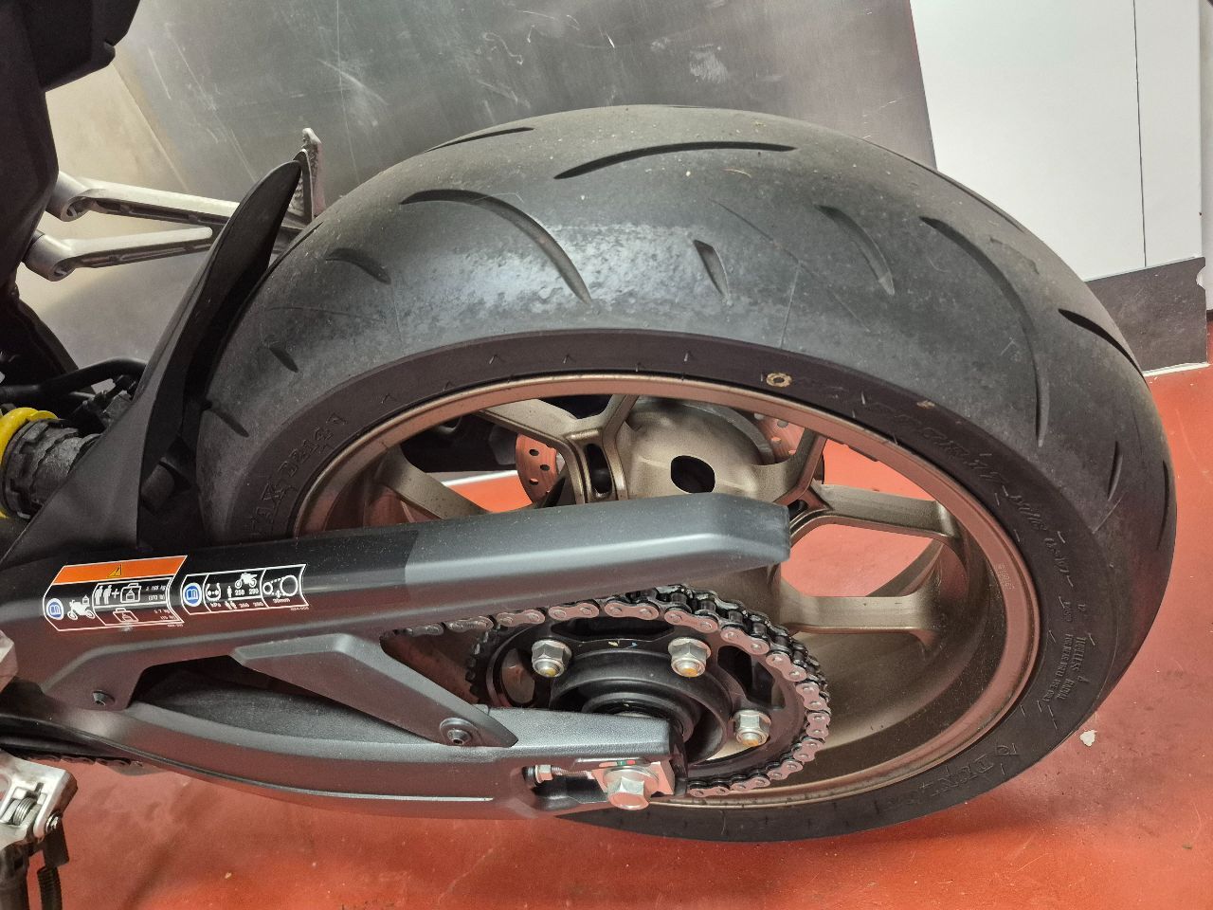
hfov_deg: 73.9
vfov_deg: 58.9
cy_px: 455
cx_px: 606
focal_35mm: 23
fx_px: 806
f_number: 1.8
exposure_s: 1/100
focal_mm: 5.4
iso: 1250
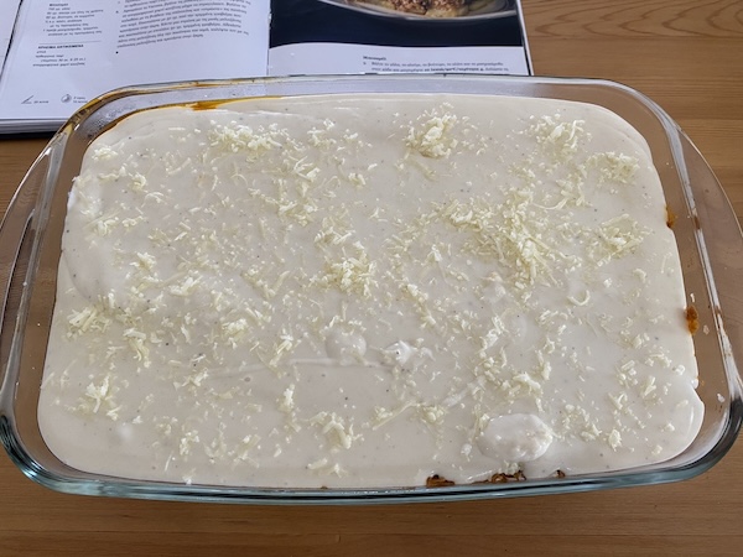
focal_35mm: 26
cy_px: 278
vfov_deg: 53.1
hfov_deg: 67.3
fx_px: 558
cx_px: 372
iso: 100
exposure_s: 1/50
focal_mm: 4.25
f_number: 1.8
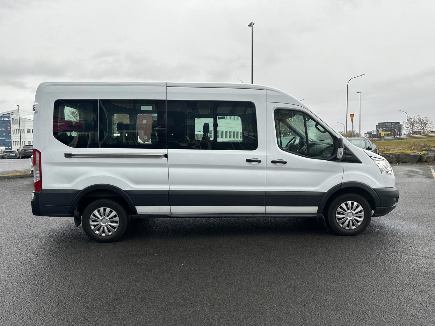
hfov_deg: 71.6
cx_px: 218
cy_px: 163
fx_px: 302
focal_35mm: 24
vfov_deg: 56.8
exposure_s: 1/376
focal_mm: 6.86
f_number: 1.78
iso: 80
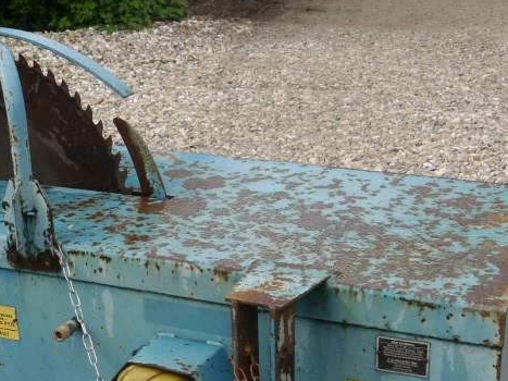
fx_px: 1159
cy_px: 355
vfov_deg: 18.3
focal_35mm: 79
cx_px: 171
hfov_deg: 24.6
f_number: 6.3
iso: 160
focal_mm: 18
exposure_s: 1/250
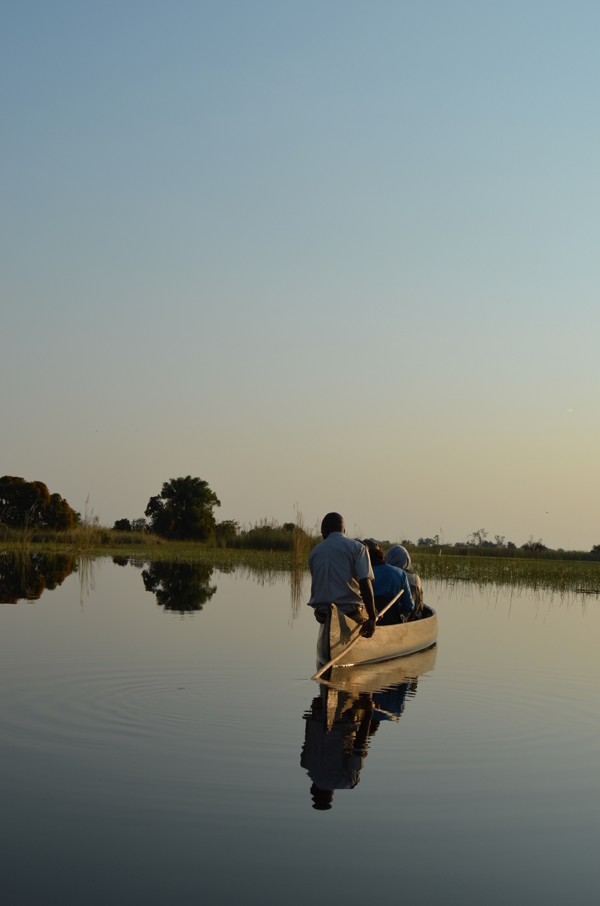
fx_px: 1205
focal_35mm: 48
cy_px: 453
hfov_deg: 28.0
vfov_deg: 41.2
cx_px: 300
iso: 100
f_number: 9
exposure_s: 1/320
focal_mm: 32
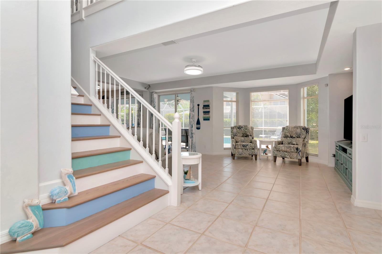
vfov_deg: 69.6
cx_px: 191
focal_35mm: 17
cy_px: 127
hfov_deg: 92.5
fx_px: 183
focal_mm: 11.5
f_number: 7.1
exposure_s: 1/200
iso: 640
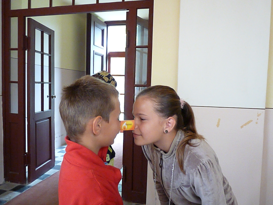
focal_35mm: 27
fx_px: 213
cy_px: 102
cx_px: 136
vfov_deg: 51.4
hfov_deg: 65.3
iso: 1600
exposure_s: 1/30
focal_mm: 4.8
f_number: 2.8
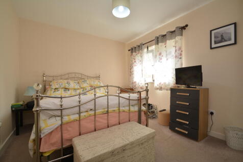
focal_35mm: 15
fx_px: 101
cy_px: 81
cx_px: 122
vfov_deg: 77.3
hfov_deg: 100.4
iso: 100
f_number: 10
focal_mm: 10
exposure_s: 1/15
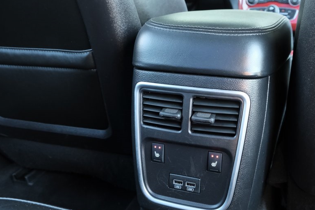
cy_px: 138
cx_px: 189
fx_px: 315
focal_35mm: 36
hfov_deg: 52.8
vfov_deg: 36.5
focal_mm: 18
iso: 3200
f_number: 5
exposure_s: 1/40
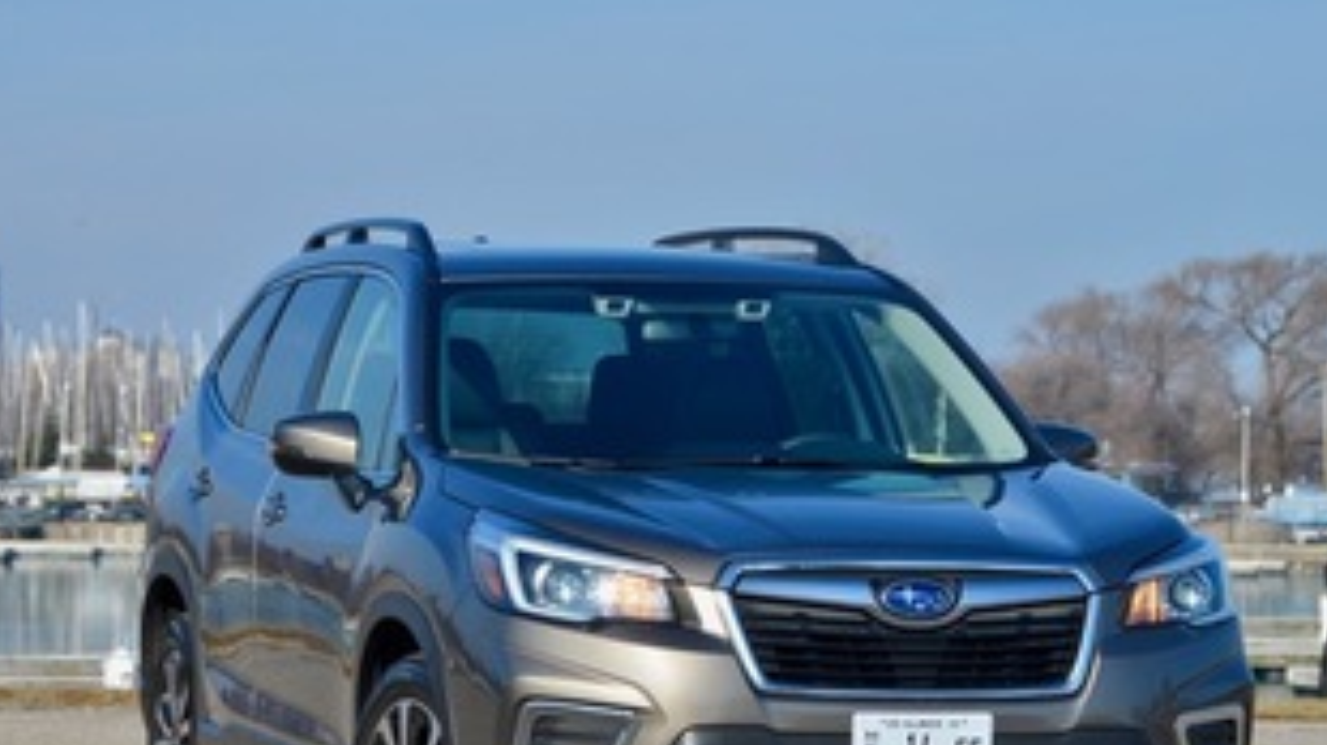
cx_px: 664
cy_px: 520
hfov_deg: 14.2
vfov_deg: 8.0
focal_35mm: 152
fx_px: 5334
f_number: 8
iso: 200
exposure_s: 1/1000
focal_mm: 75
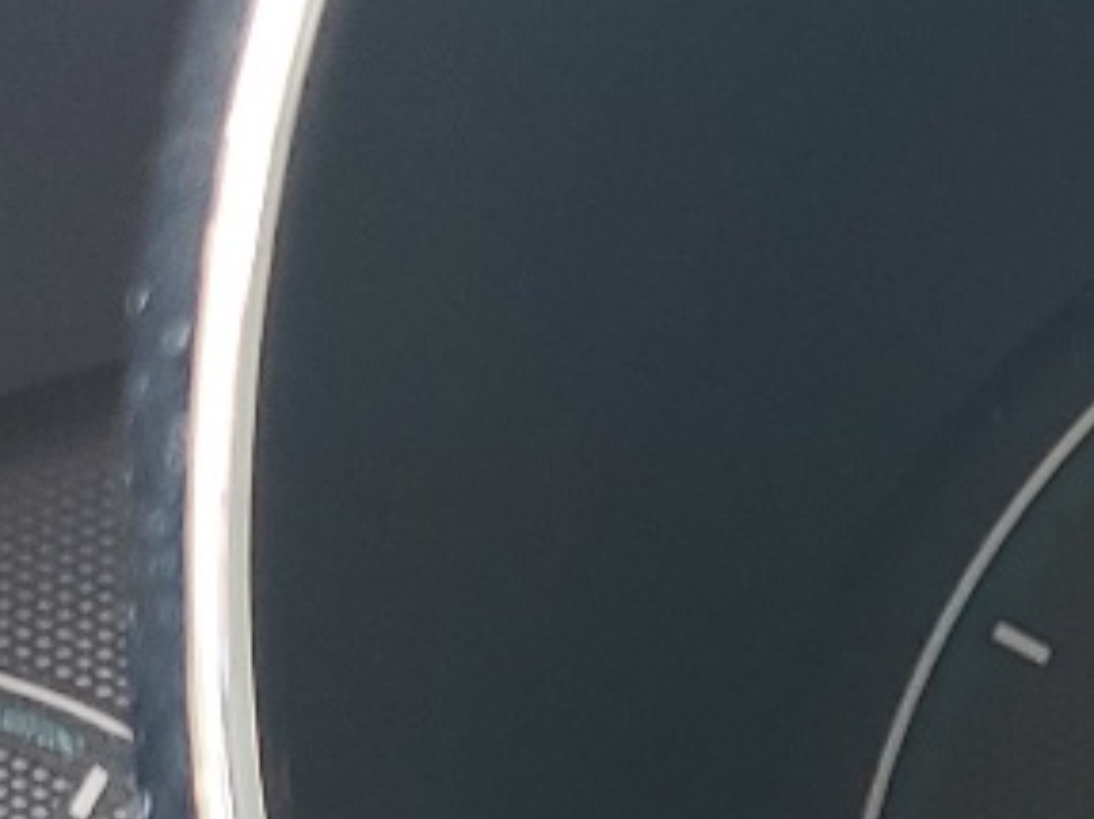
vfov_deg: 9.9
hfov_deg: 13.1
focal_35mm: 145
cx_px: 1452
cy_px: 1185
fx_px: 4581
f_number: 1.5
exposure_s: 1/120
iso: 57
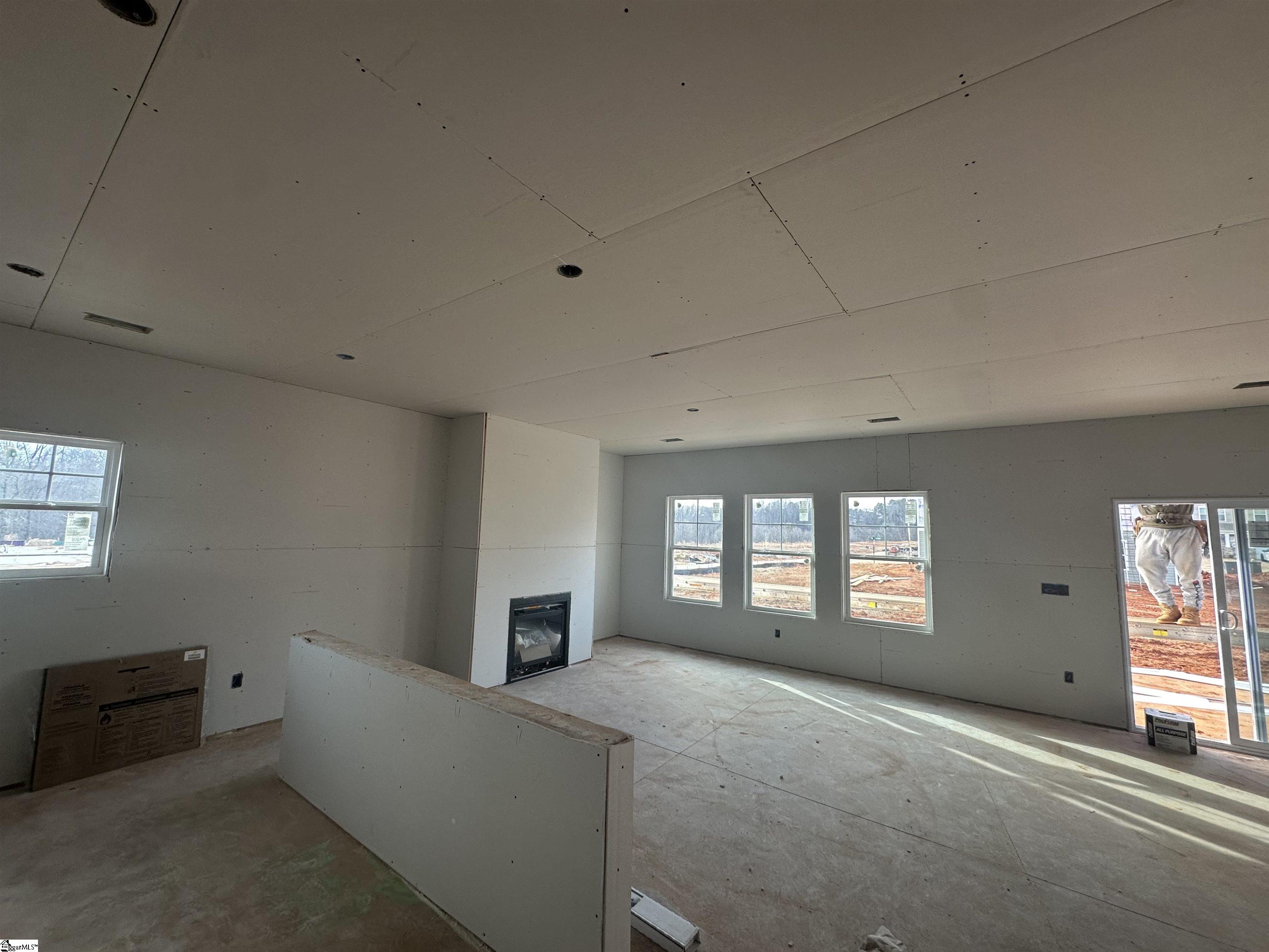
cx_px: 634
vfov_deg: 85.7
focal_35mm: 14
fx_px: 513
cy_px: 476
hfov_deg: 102.1
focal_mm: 2.22
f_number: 2.2
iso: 64
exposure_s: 1/99
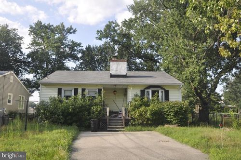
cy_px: 80
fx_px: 201
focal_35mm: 30
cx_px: 120
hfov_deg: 62.0
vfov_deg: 43.5
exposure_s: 1/250
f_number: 8
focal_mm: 20
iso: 200
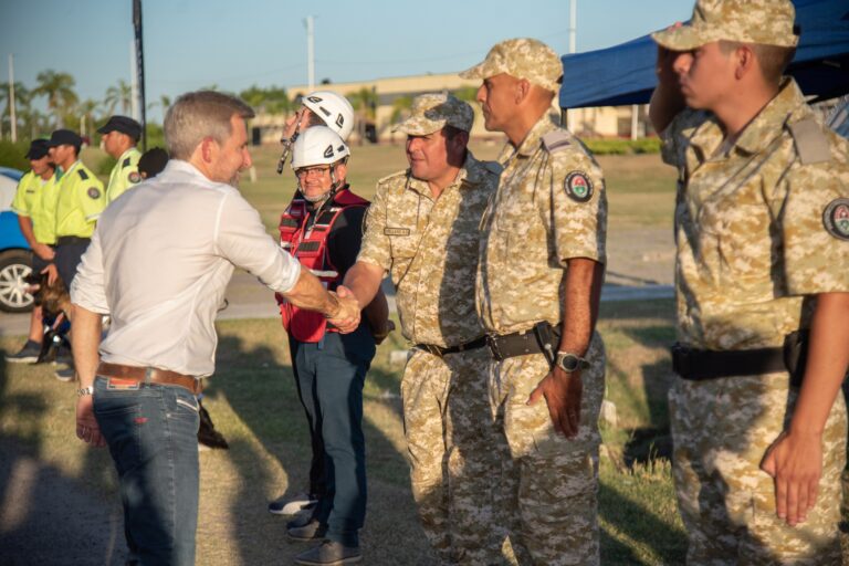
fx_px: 2004
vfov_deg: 16.1
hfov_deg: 23.9
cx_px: 424
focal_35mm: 85
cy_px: 283
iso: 500
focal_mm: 85
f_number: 4
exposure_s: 1/4000
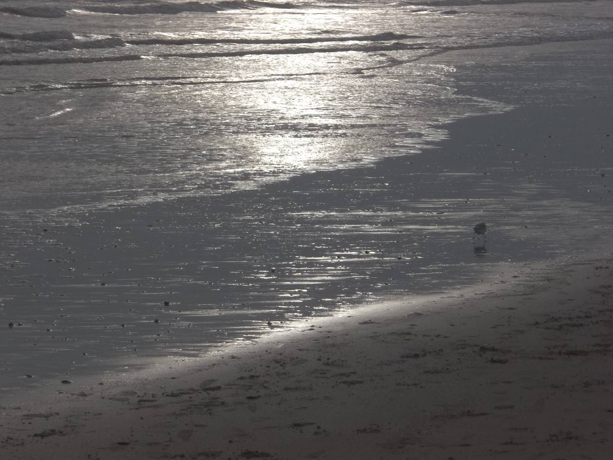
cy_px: 230
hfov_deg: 12.0
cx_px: 306
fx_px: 2922
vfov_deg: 9.0
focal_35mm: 165
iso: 80
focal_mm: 29.5
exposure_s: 1/125
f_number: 14.4
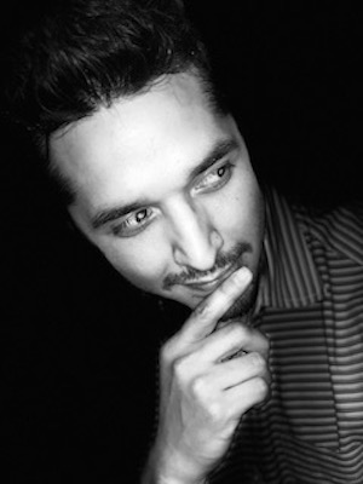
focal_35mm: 52
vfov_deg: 36.8
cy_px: 242
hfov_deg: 28.0
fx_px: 727
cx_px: 182
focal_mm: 6
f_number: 2.4
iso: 200
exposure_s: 1/60
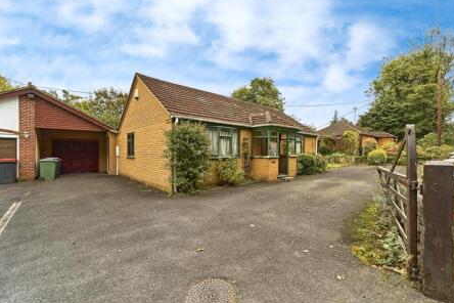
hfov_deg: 100.2
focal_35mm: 15
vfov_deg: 77.3
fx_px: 189
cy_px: 157
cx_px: 242
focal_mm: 14
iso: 400
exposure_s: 1/2000
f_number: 8
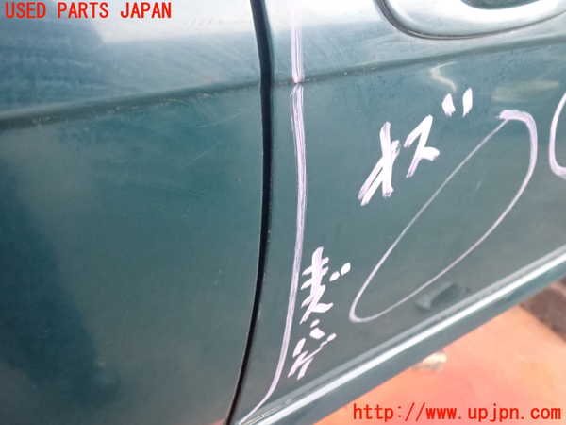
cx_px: 283
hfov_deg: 60.0
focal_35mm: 30
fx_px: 491
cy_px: 212
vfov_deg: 46.8
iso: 1600
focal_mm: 5.4
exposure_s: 1/200
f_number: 2.3
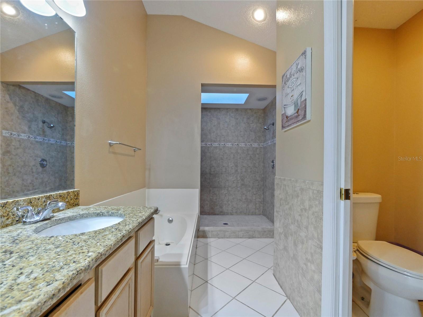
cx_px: 212
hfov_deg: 102.1
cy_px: 158
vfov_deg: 85.7
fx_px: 171
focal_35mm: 14
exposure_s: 1/60
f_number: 4
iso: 1600
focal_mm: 7
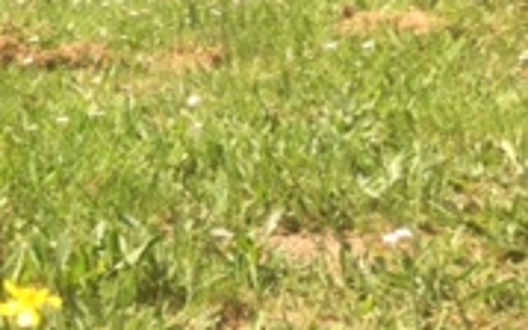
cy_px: -103
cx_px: -375
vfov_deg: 11.6
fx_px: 1583
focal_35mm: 110
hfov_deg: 16.4
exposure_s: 1/774
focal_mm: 4.15
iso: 32
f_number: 2.2
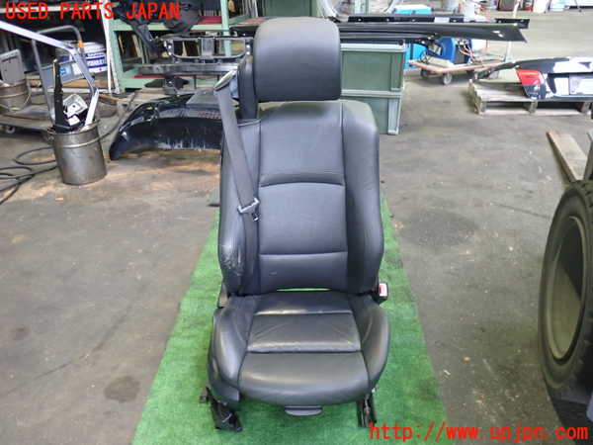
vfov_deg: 46.8
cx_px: 296
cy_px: 222
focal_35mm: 30
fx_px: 514
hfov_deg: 60.0
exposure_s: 1/30
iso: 500
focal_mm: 5.4
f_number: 2.3
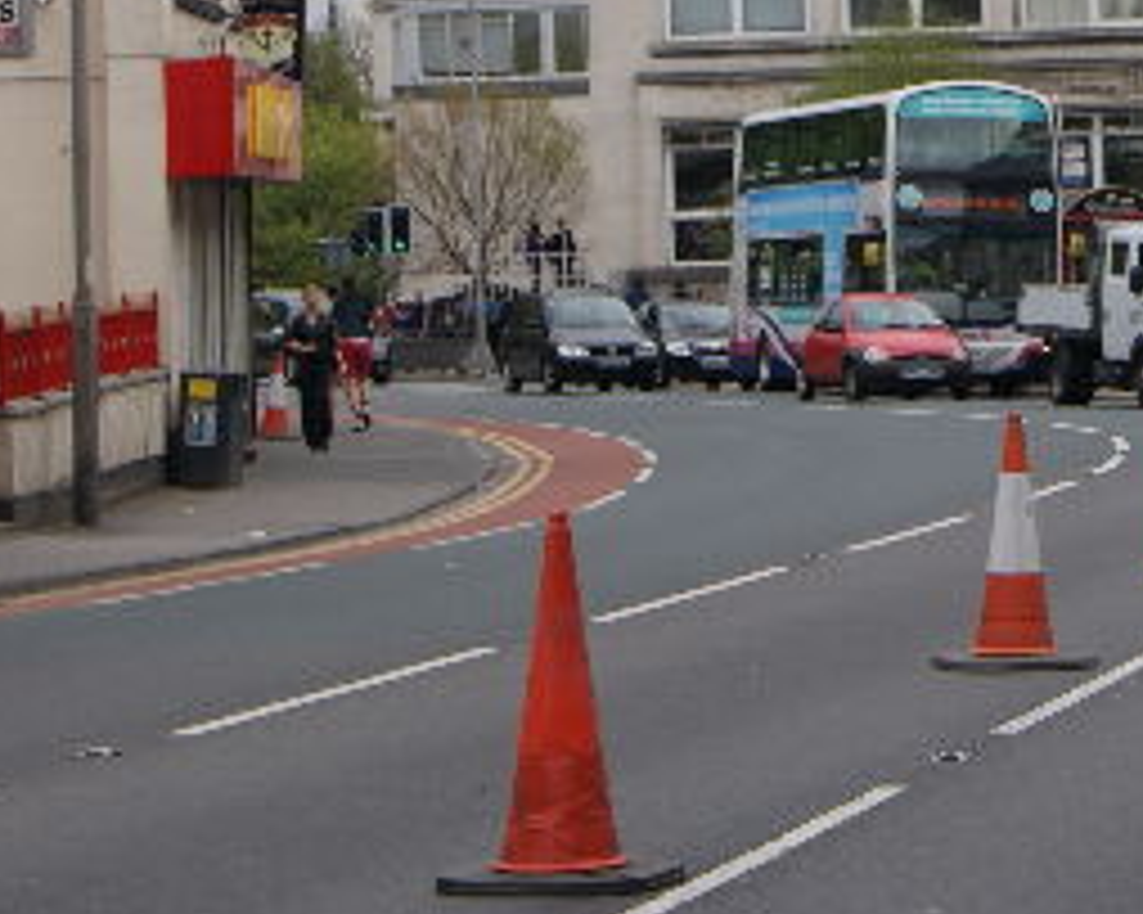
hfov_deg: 10.3
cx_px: 1494
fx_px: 6234
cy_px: -171
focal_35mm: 184
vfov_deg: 8.3
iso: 100
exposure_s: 1/125
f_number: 8
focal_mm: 45
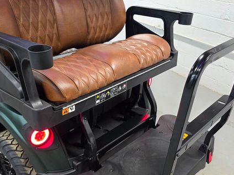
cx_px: 97
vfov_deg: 40.4
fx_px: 236
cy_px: 106
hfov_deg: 52.4
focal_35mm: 35
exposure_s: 1/120
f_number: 1.7
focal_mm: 6.3
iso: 200
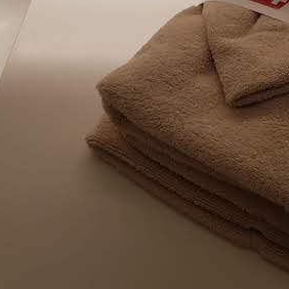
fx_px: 538
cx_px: 256
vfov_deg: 28.9
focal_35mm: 57
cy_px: 32
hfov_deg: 28.9
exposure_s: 1/100
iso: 40
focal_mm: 4.2
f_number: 1.7
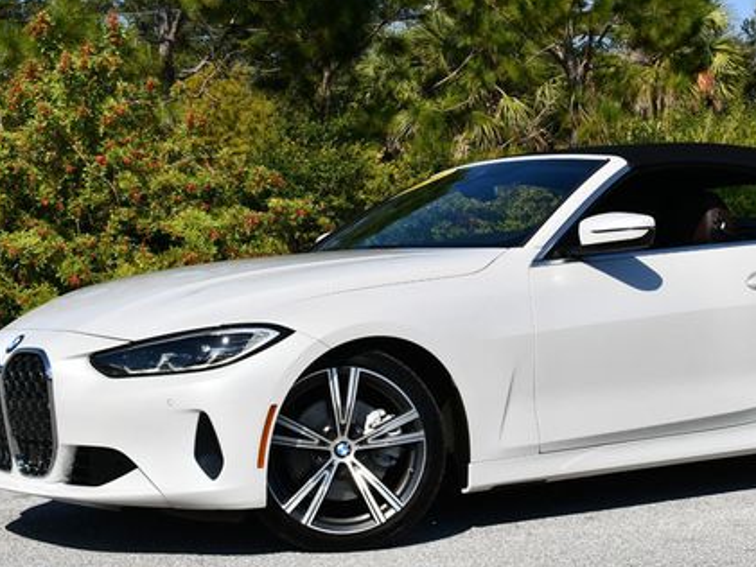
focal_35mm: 79
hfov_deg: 24.6
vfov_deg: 18.7
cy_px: 235
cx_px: 497
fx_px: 1726
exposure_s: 1/400
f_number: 10
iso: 100
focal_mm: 27
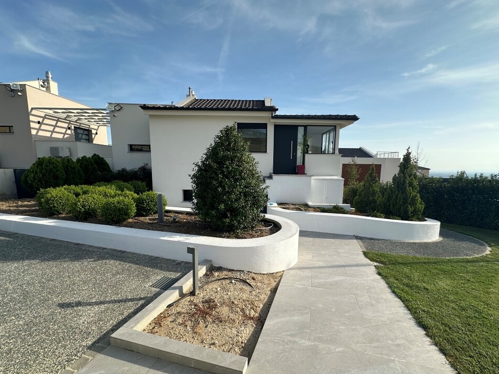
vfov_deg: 81.7
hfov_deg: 98.1
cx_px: 260
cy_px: 197
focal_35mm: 15
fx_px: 216
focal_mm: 2.22
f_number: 2.2
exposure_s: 1/1667
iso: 50
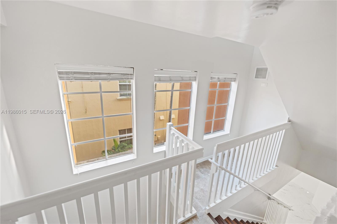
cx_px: 168
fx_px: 131
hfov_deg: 104.3
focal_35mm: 14
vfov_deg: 81.2
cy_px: 112
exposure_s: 1/125
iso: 2000
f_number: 1.8
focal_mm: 14
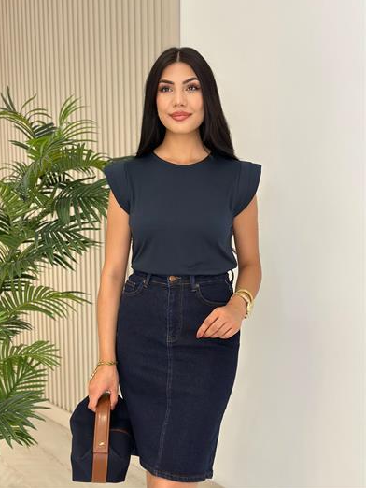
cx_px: 180
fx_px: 690
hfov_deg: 29.7
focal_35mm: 49
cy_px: 241
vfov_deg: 38.9
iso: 80
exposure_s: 1/227
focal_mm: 6.86
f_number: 1.78
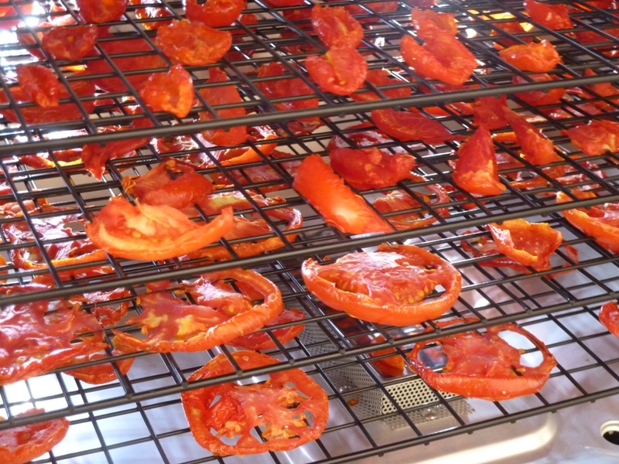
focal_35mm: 63
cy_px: 232
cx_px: 310
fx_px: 1127
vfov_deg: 23.3
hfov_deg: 30.7
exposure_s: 1/10
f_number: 4
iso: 800
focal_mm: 10.3
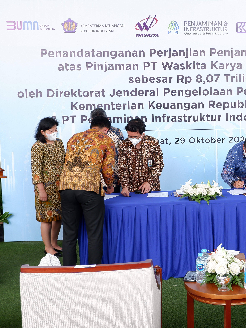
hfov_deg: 29.0
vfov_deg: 38.9
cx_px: 200
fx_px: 464
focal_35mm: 49
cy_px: 161
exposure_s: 1/90
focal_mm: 22.8
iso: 200
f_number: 4.2
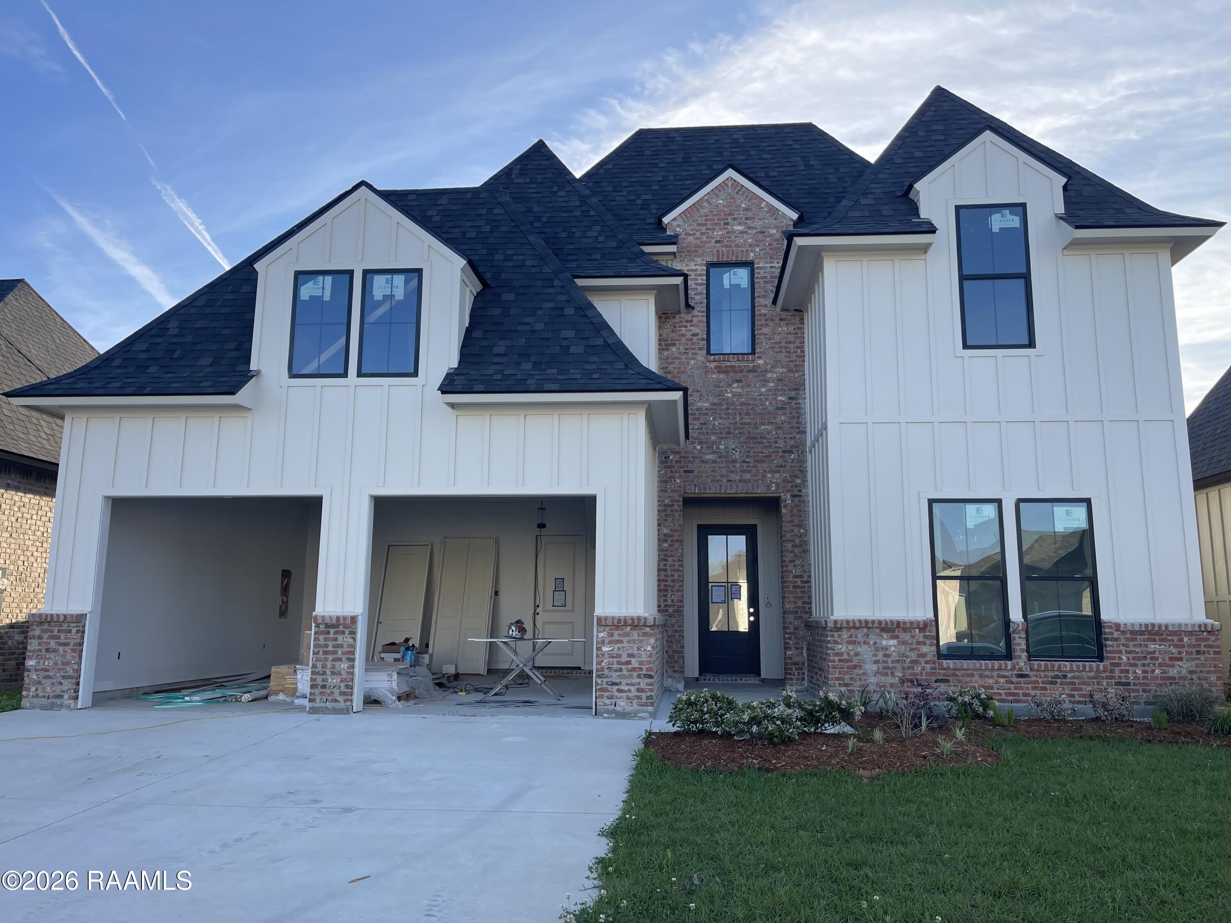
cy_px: 462
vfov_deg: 54.9
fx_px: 889
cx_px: 616
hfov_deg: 69.4
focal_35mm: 25
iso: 32
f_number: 1.6
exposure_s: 1/1020
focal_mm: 5.1
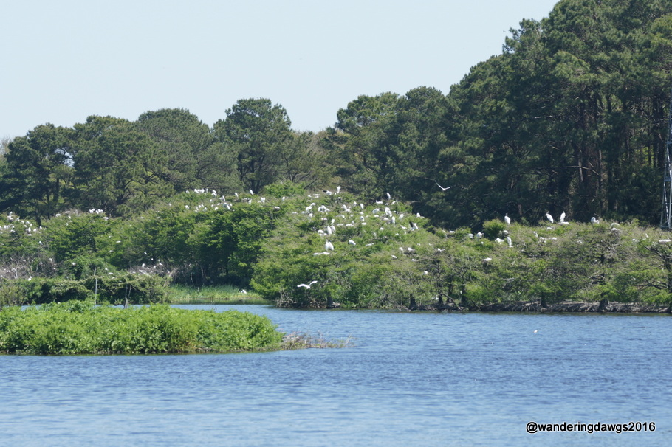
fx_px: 5038
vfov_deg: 5.1
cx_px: 336
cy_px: 224
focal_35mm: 270
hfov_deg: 7.6
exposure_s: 1/400
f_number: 8
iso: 200
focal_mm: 180
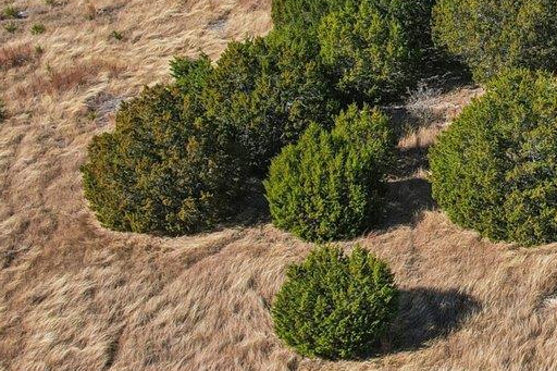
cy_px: 42
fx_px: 1361
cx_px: 636
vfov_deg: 15.4
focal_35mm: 88
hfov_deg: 21.7
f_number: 2.8
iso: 120
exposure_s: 1/2000
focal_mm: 8.4
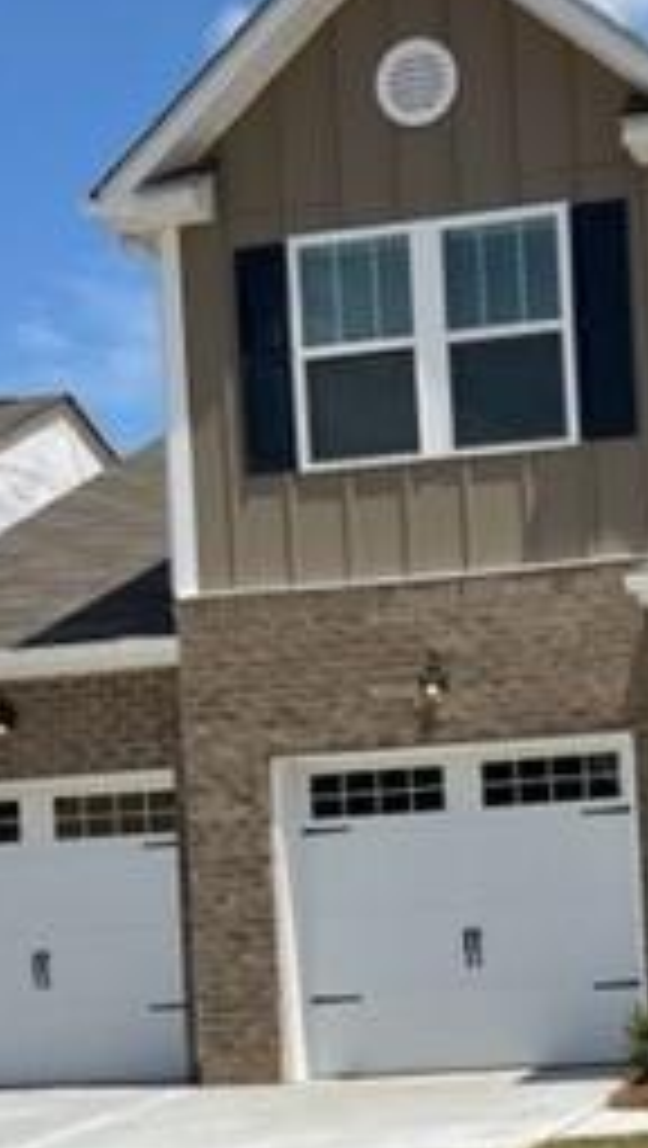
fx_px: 2162
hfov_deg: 16.4
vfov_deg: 29.2
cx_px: 774
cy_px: 882
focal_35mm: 71
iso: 32
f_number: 1.6
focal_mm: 5.1
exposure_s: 1/4902
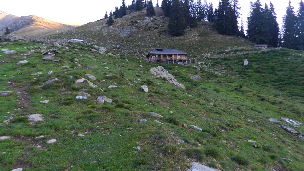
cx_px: 154
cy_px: 86
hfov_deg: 71.9
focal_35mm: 26
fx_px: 210
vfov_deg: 44.4
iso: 160
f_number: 3.4
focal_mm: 4
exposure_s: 1/80
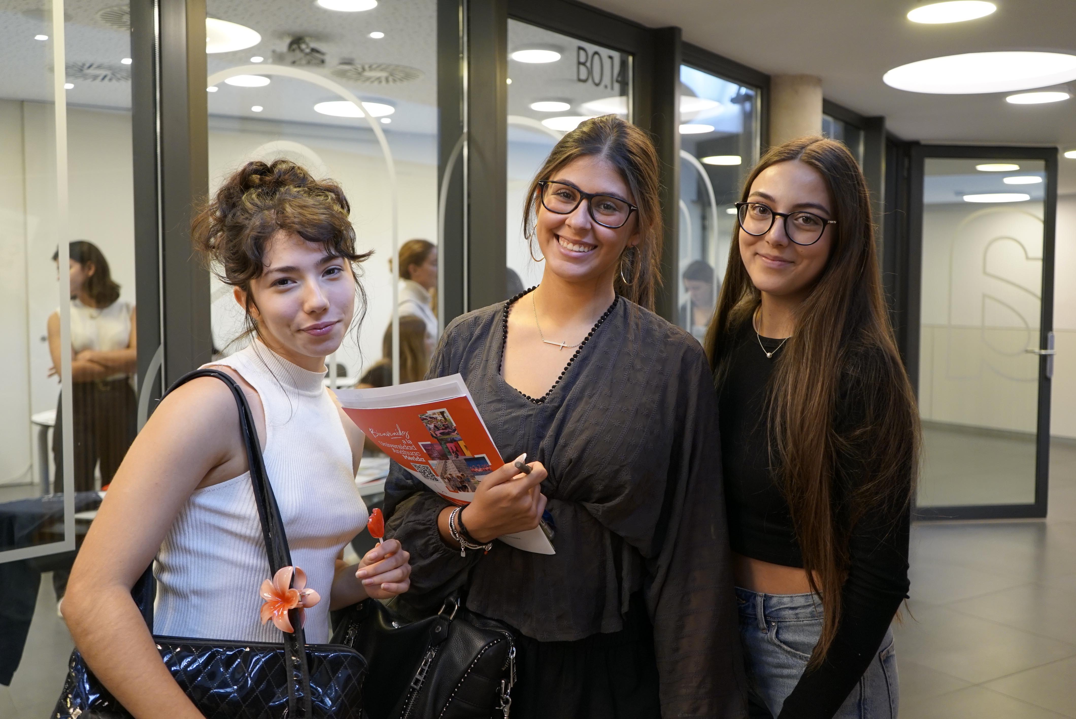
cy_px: 360
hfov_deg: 51.9
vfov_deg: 36.0
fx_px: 1106
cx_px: 538
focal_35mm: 37
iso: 1600
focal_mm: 37
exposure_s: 1/160
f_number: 4
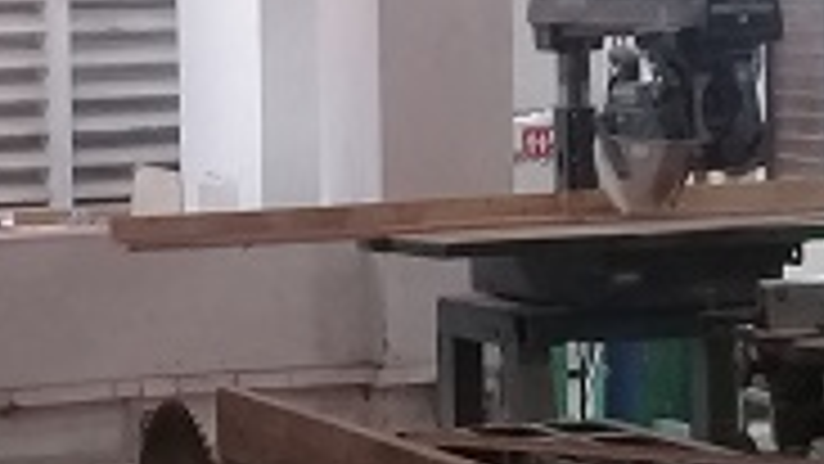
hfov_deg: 14.4
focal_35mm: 148
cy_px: 32
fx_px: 3234
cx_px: 81
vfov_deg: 8.2
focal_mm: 3.3
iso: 125
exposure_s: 1/40
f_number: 2.2
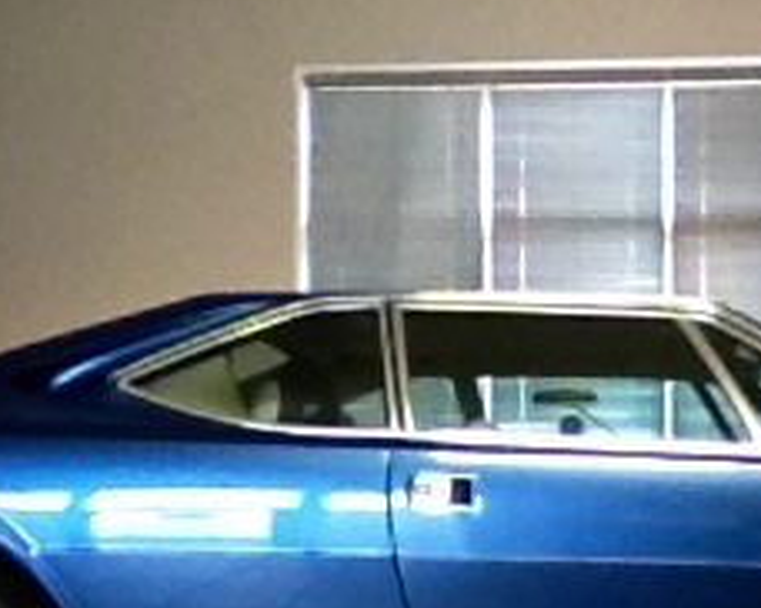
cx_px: 597
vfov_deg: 15.9
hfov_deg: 19.8
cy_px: 454
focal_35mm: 96
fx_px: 2160
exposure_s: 1/30
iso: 200
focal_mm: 1.85
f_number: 2.4
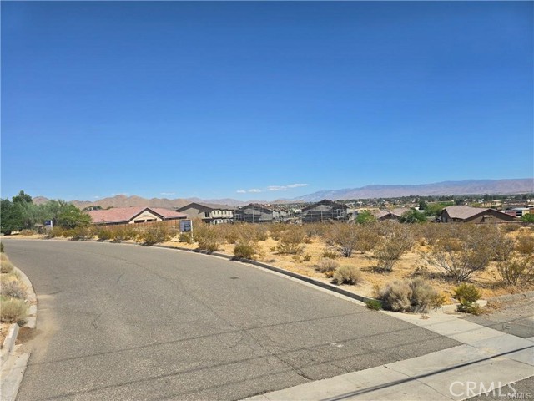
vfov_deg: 58.9
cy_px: 200
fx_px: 355
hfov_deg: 73.9
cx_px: 267
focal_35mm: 23
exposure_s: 1/1087
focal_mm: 6.3
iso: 12
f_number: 1.7
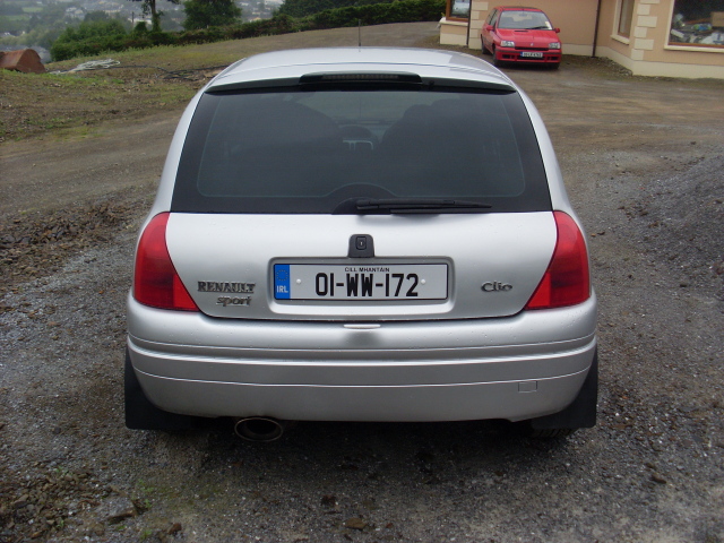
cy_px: 272
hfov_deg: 49.0
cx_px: 362
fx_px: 795
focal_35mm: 38
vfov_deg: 37.7
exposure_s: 1/125
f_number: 7.7
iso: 80
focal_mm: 6.3
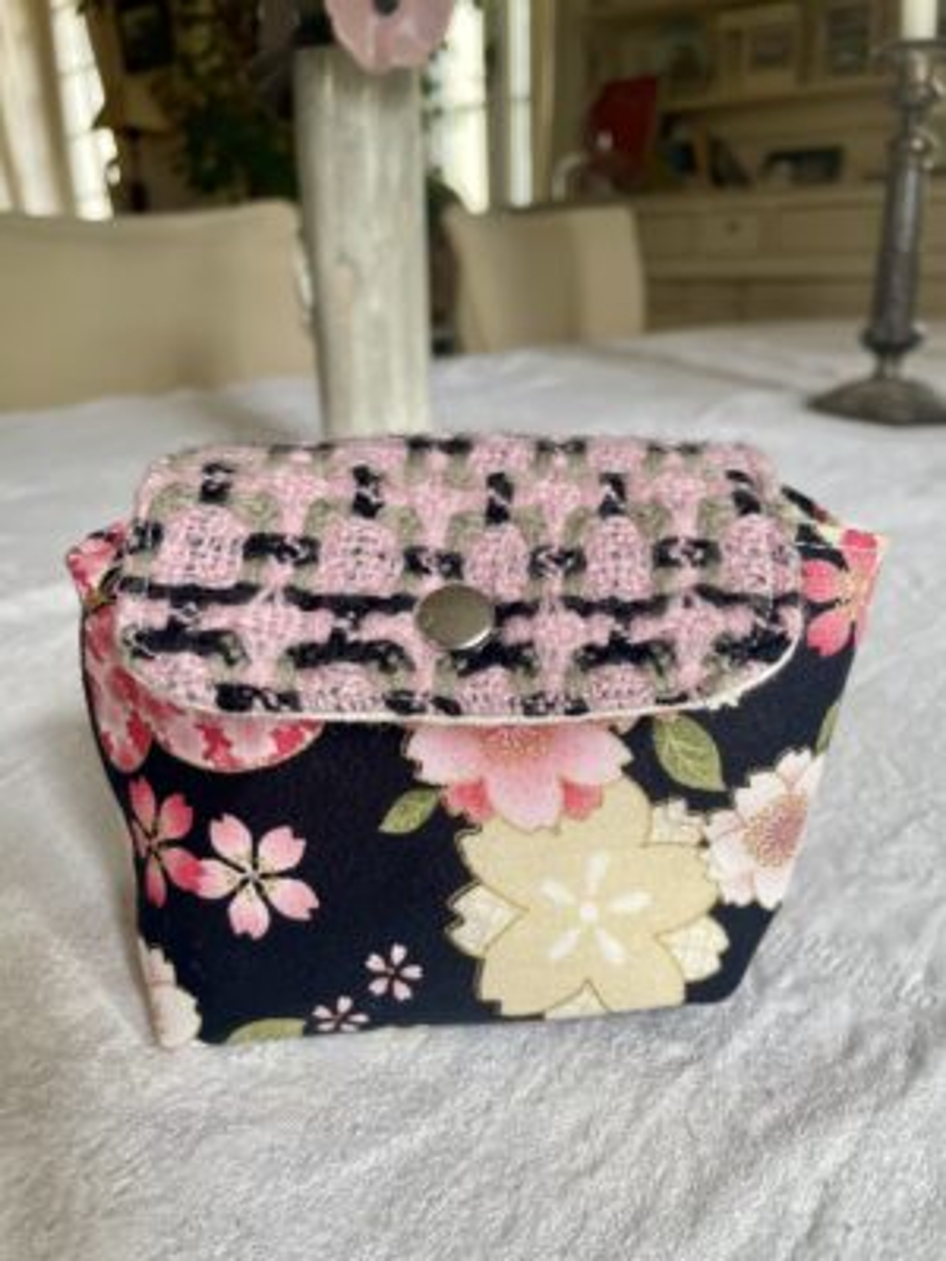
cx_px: 473
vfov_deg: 67.3
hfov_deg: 53.1
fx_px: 947
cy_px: 630
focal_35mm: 26
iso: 80
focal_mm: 4.2
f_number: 1.6
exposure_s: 1/121
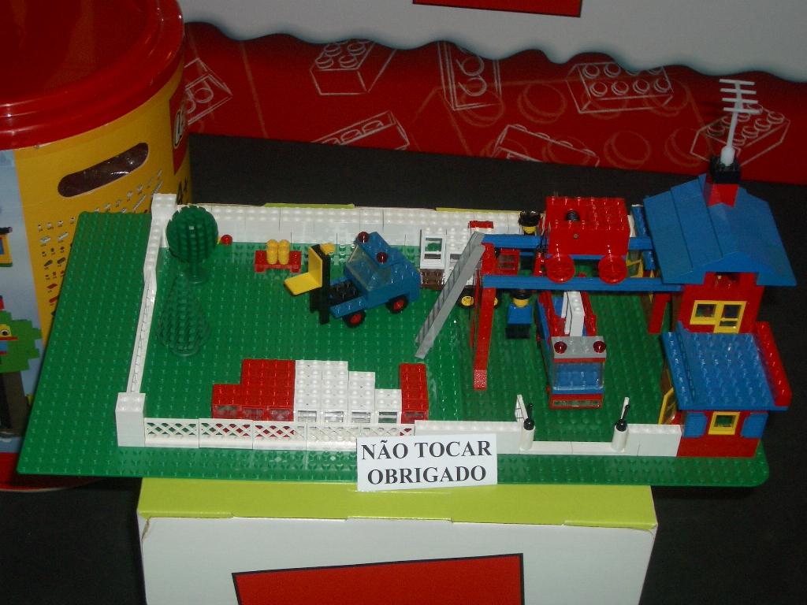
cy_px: 302
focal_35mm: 62
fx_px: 1445
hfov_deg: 31.2
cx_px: 404
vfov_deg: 23.7
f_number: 3.5
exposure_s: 1/60
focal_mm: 10.2
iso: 100
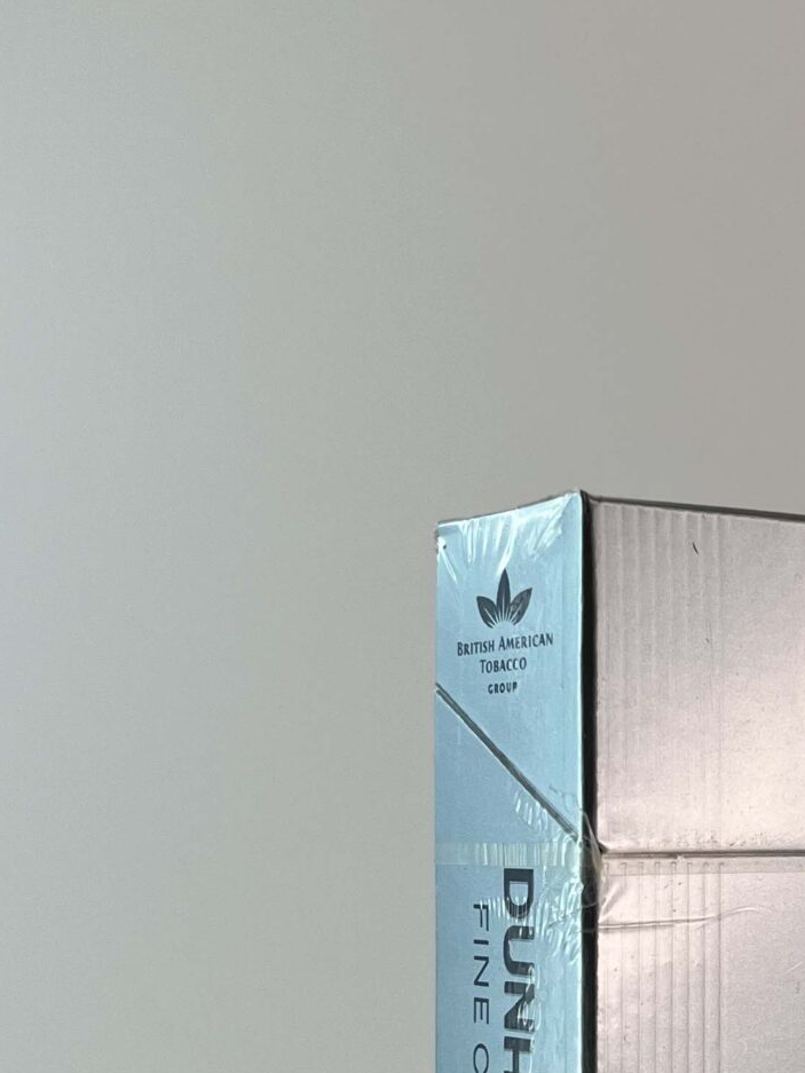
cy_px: 831
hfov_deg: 20.3
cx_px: 748
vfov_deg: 27.0
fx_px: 2201
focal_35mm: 71
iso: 50
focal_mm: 5.1
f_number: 1.6
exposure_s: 1/467
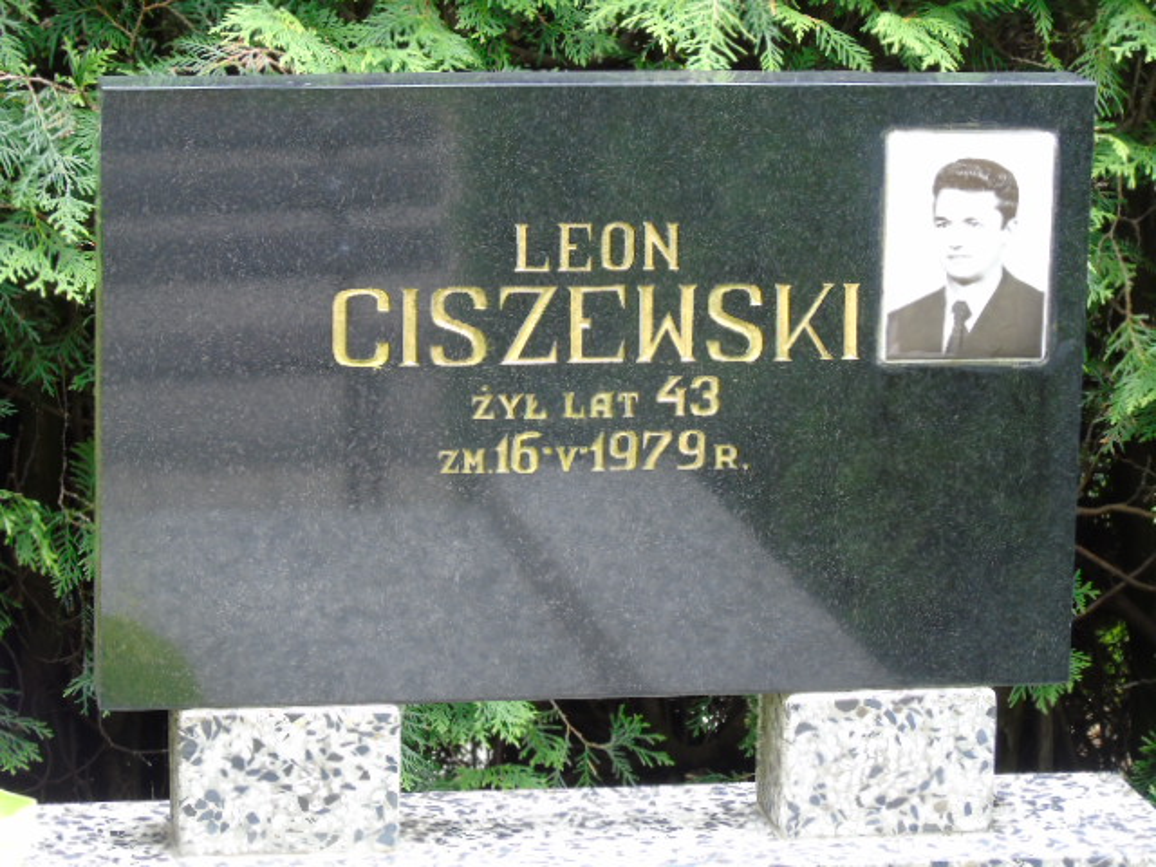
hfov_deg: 15.9
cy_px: 434
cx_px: 578
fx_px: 4141
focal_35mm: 124
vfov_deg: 12.0
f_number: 4.6
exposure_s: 1/30
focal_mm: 22
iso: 160
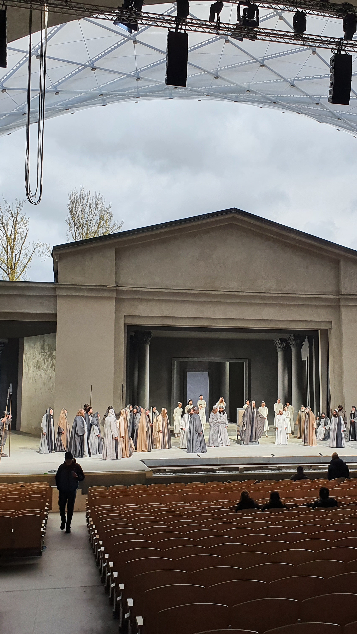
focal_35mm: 38
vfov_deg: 52.8
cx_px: 235
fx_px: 639
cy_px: 319
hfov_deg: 31.0
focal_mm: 4.32
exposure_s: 1/100
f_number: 2.4
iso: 80
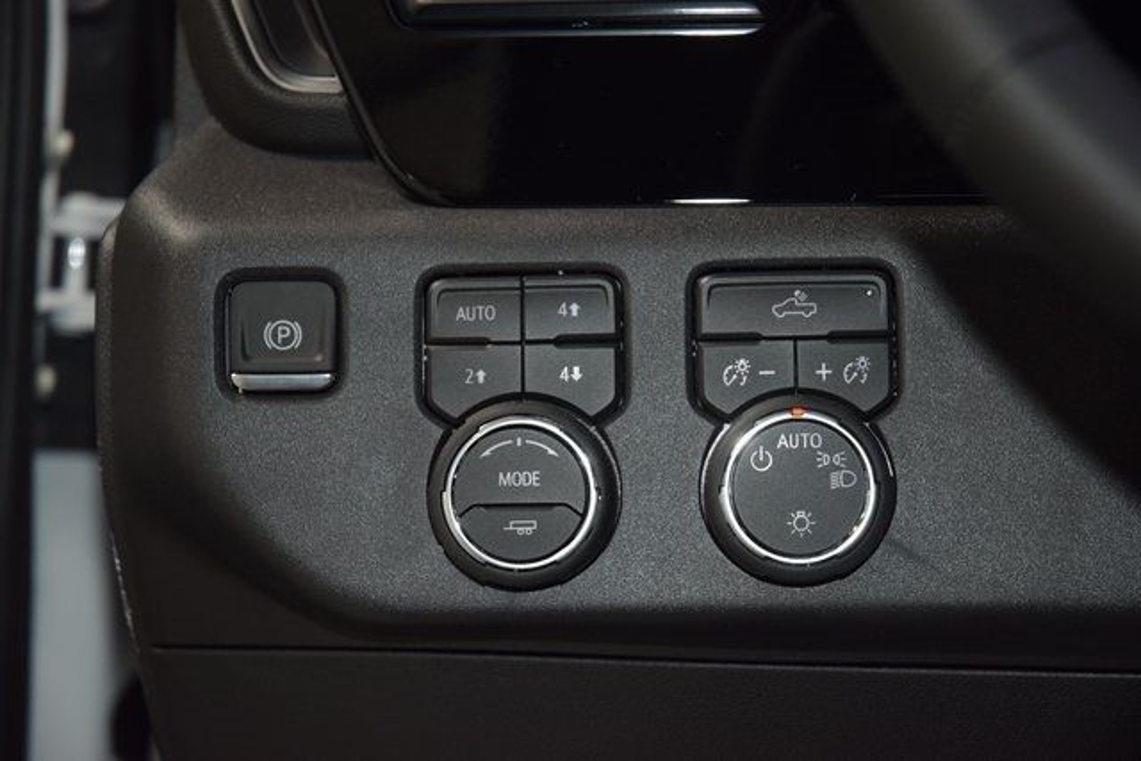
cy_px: 380
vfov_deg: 13.0
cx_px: 570
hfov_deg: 19.5
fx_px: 3328
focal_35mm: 105
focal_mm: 70
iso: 1000
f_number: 4.5
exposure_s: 1/50
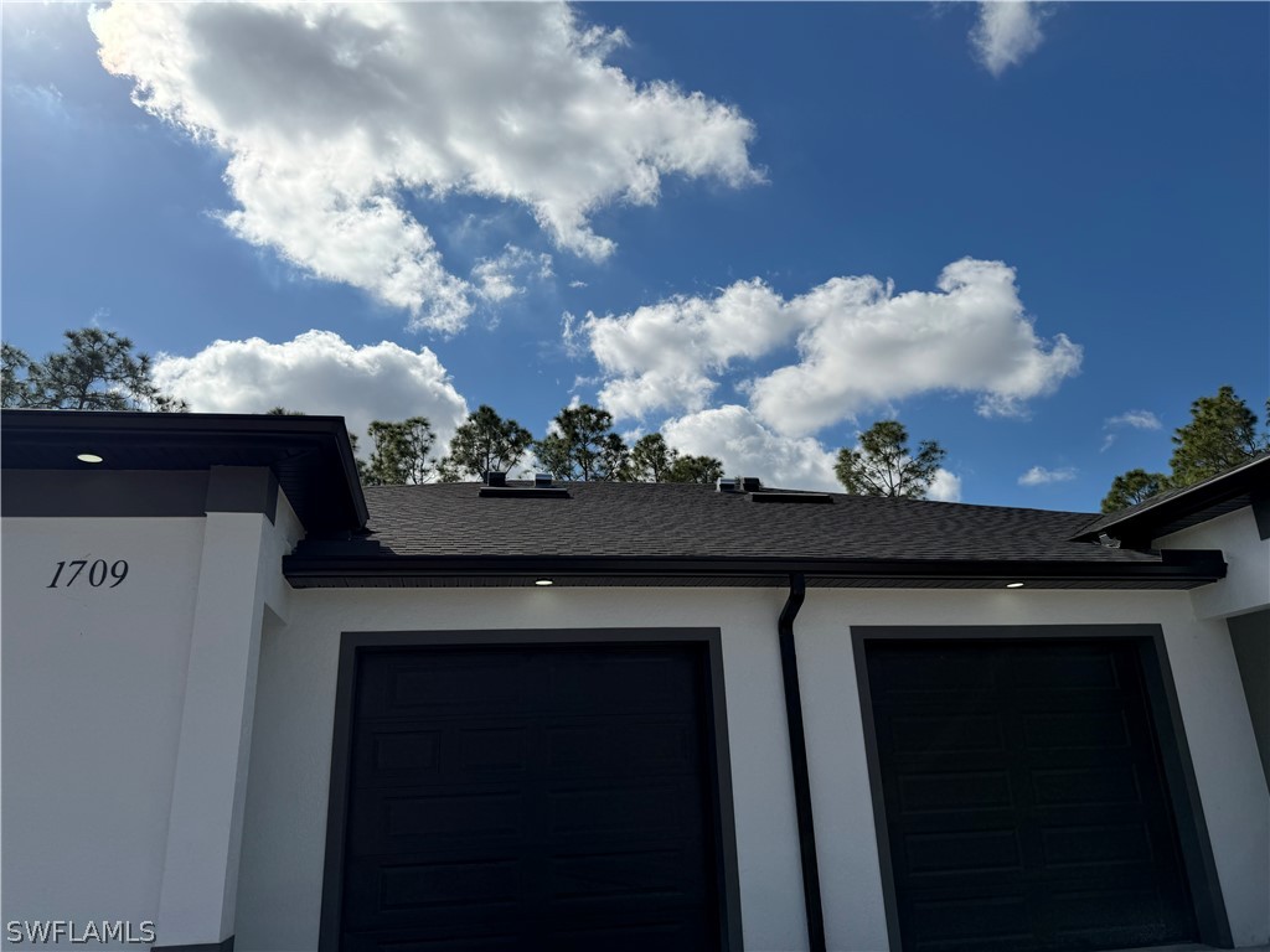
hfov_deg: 71.6
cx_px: 635
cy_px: 476
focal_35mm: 24
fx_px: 881
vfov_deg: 56.8
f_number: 1.78
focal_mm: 6.76
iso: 100
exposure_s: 1/14286
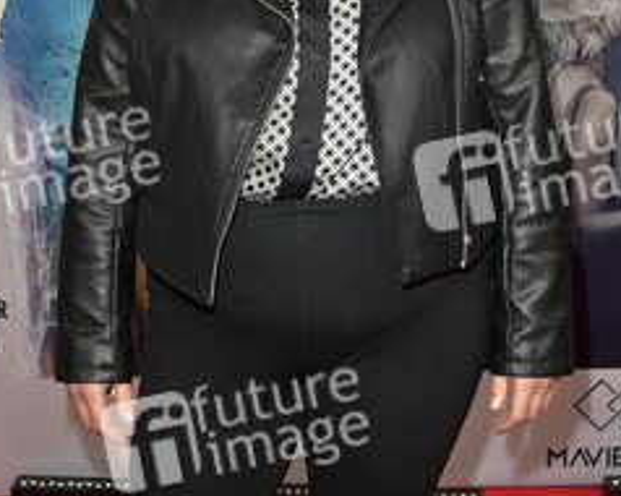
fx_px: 1102
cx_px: 310
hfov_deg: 31.5
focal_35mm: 60
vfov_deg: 24.5
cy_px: 39
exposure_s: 1/250
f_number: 7.1
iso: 1600
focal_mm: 38
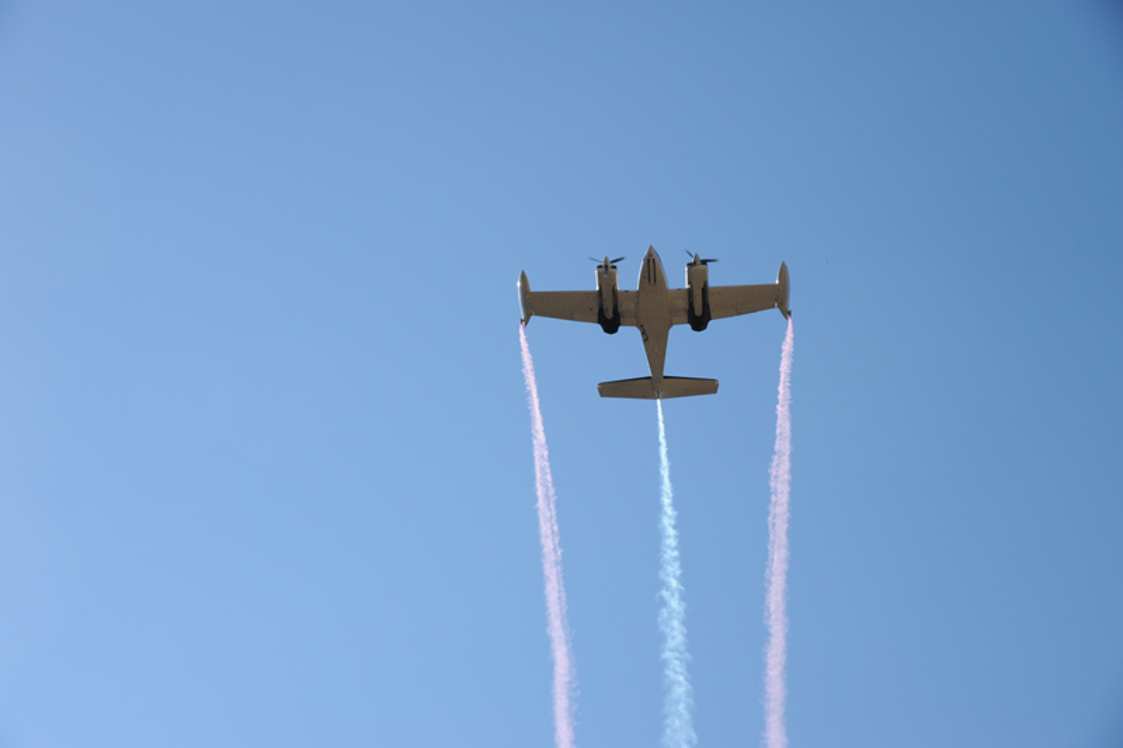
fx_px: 2651
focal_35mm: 85
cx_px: 562
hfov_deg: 23.9
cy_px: 374
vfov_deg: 16.1
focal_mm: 85
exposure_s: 1/1250
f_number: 11
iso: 800
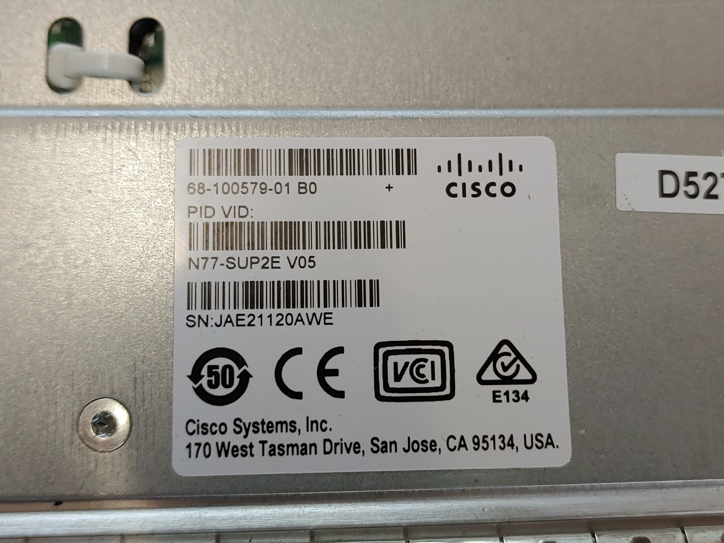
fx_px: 1025
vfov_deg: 29.7
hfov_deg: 38.9
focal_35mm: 49
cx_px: 362
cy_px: 272
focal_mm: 4.36
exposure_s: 1/120
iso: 100
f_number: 1.8
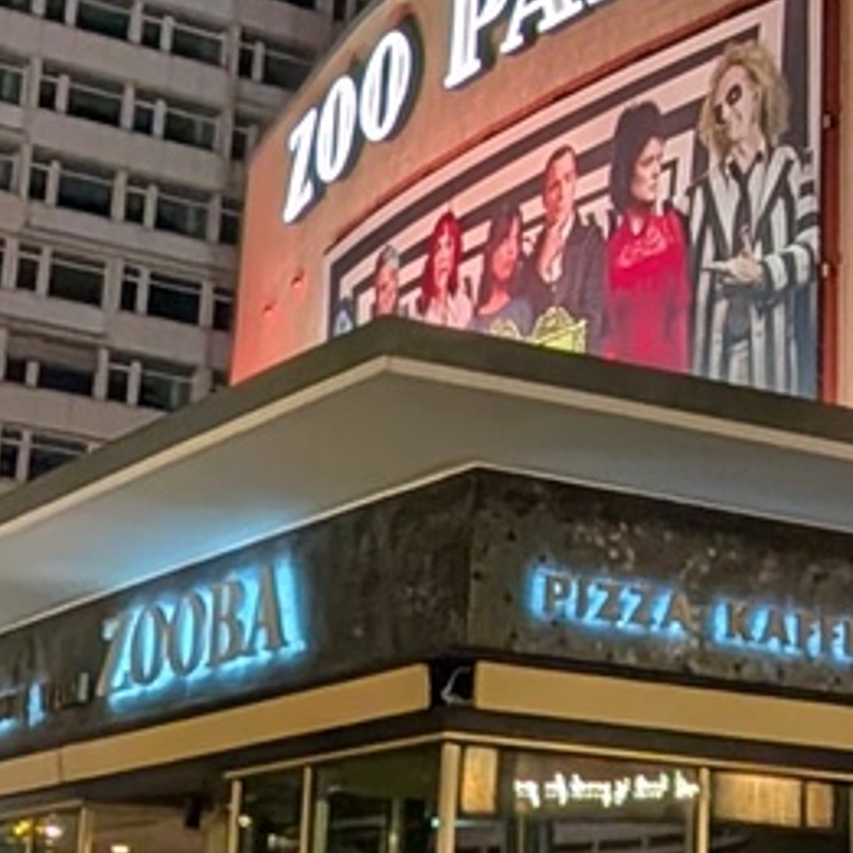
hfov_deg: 22.0
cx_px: 644
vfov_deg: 22.2
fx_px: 2175
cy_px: 350
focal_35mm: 78
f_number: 1.7
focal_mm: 2.02
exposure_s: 1/25
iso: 146
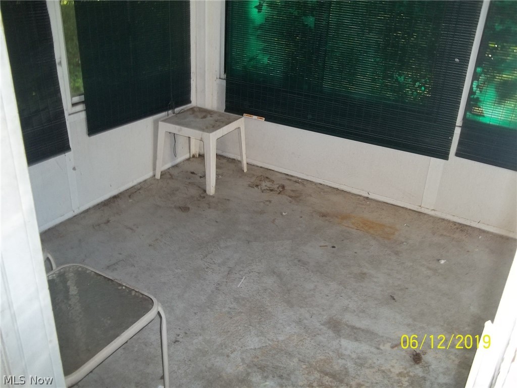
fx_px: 478
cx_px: 258
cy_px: 194
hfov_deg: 56.8
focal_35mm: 32
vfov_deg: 44.2
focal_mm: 5.7
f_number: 2.9
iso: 160
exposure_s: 1/30
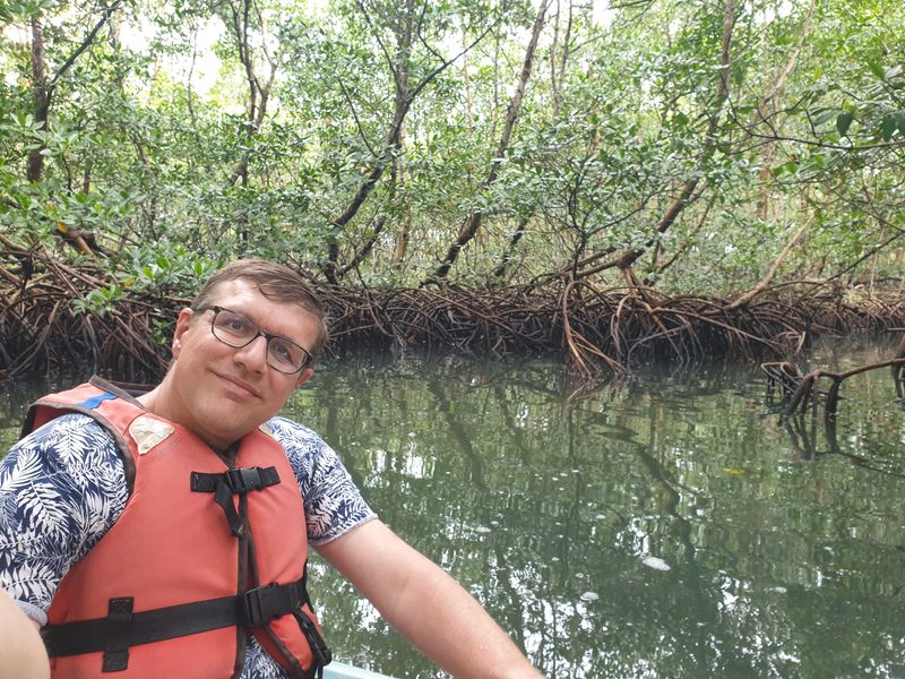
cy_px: 340
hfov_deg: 67.3
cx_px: 452
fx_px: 680
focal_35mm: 26
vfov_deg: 53.1
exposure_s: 1/50
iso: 125
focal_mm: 4.3
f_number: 2.4
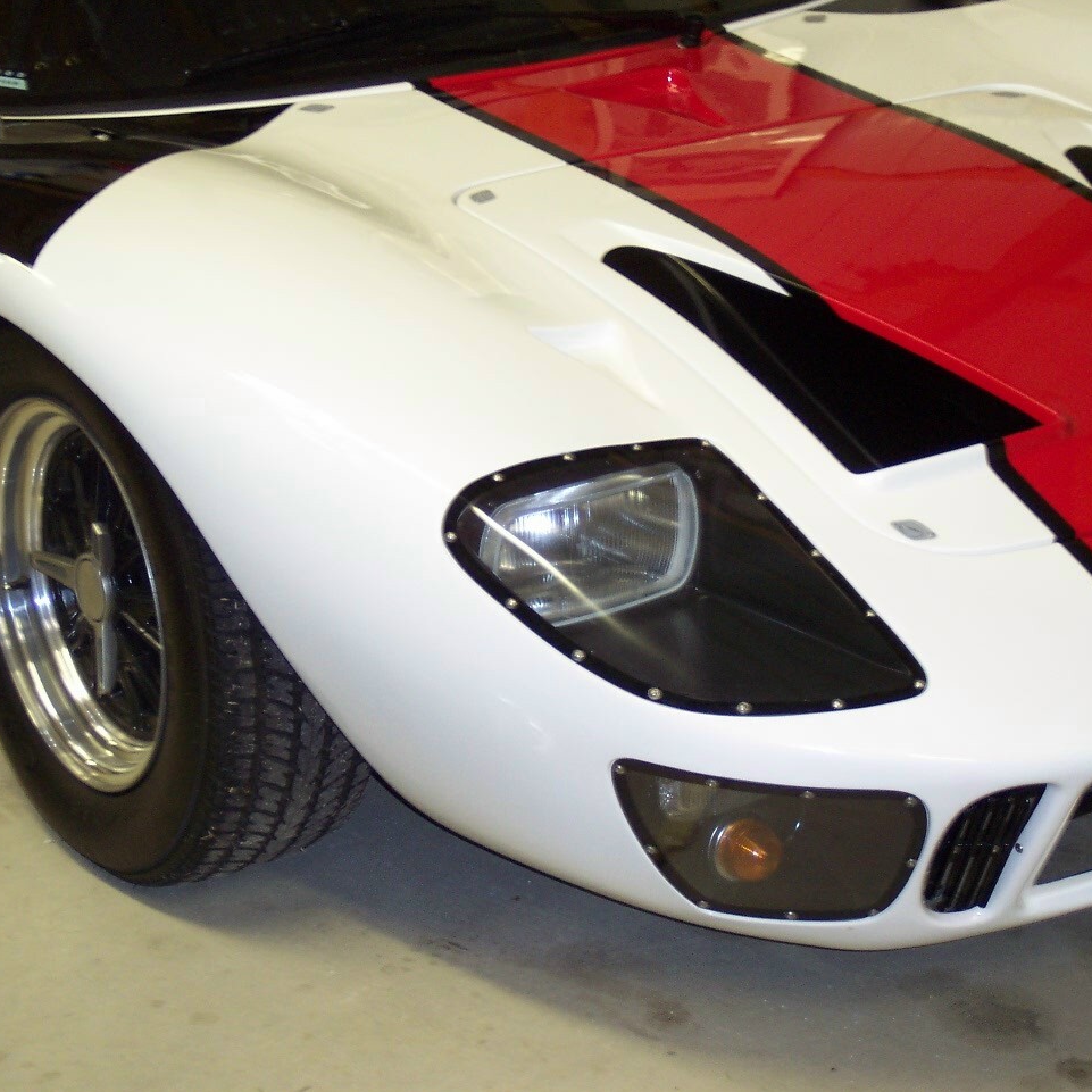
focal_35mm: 90
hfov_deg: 19.3
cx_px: 536
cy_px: 547
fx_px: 3212
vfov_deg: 19.3
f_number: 3.8
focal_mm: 16
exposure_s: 1/6
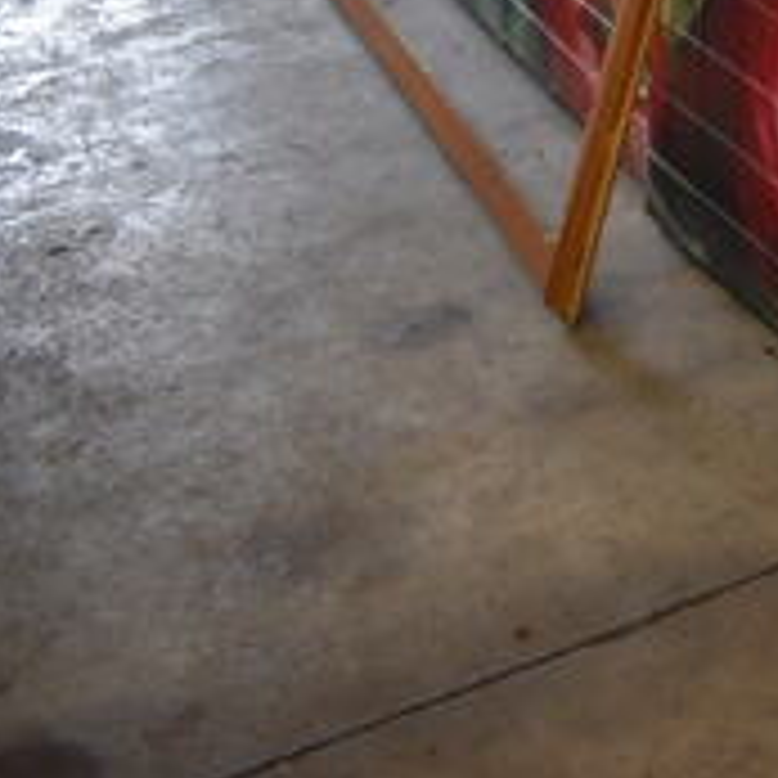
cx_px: 1340
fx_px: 2060
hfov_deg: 17.8
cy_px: -126
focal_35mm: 81
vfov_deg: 20.2
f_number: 3.5
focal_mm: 18
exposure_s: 1/125
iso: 1100
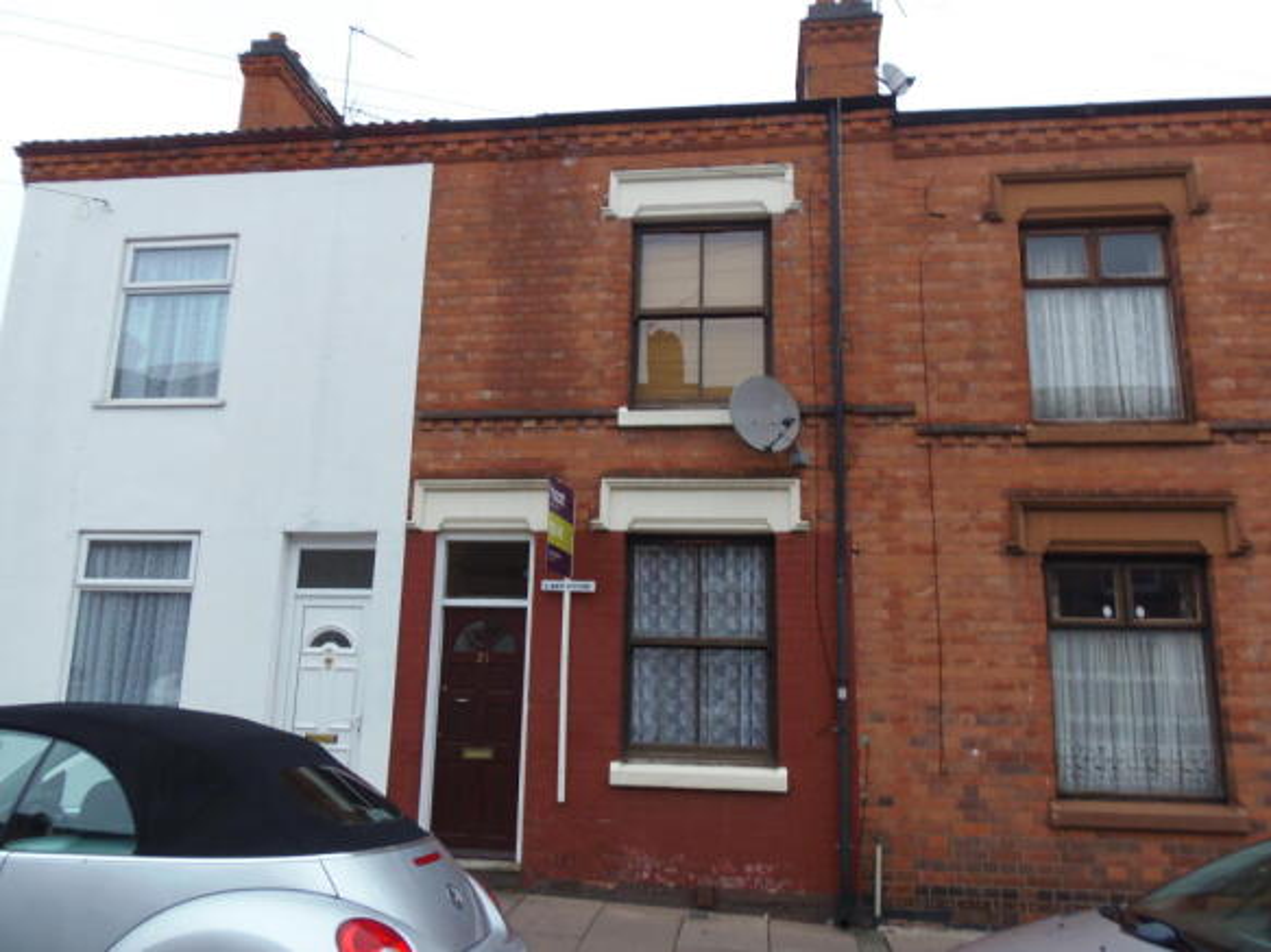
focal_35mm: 24
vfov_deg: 56.8
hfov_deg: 71.6
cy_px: 476
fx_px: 881
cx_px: 636
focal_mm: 4.3
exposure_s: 1/30
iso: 80
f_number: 2.9
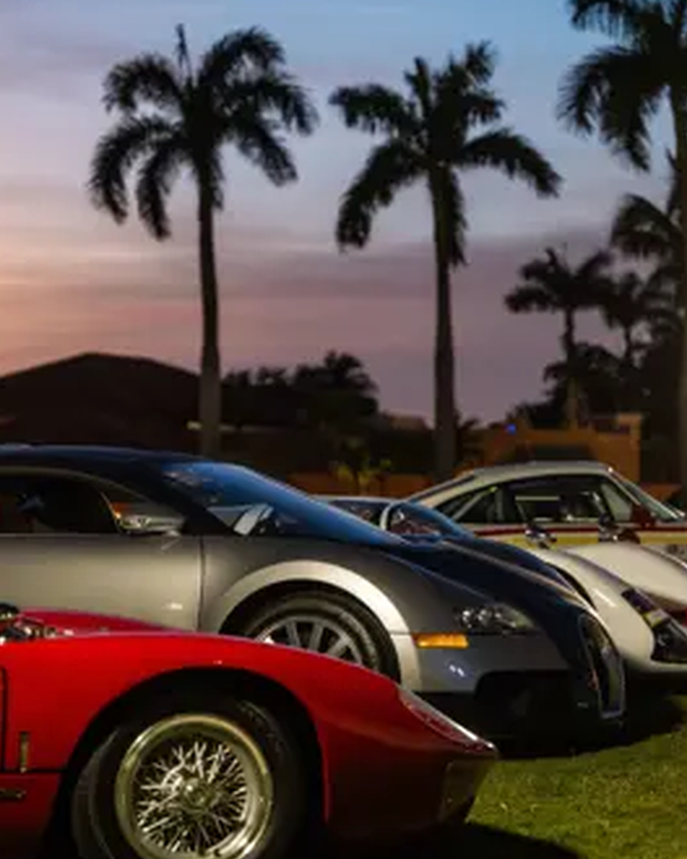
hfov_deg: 12.3
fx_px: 3177
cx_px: 342
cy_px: 482
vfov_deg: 15.4
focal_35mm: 125
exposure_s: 1/25
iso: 1600
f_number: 4
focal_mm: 110
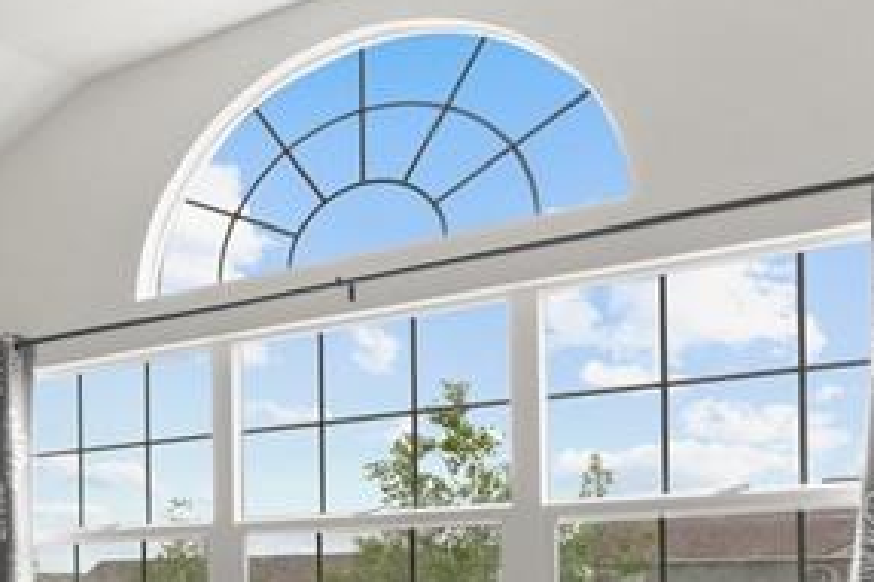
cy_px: 609
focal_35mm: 50
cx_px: -372
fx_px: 1213
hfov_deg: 28.7
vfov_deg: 25.4
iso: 400
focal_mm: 14
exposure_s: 1/13
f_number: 9
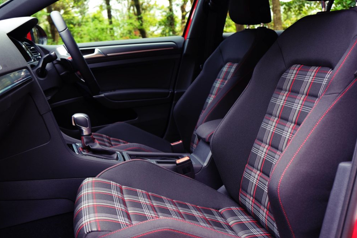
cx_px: 181
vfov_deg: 34.2
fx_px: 387
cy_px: 116
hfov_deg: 49.6
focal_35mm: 39
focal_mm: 25.4
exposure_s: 1/30
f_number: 4
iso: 80
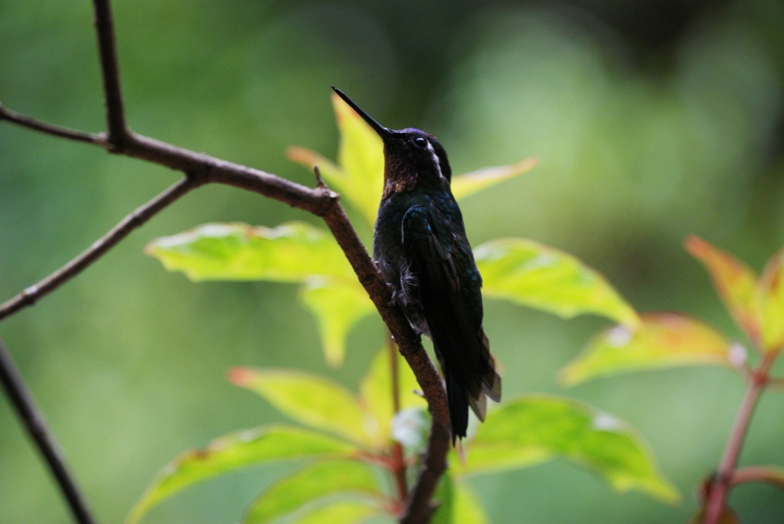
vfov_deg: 6.1
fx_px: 4905
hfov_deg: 9.1
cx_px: 392
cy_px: 262
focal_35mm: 225
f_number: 4.5
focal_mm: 150
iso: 400
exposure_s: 1/160
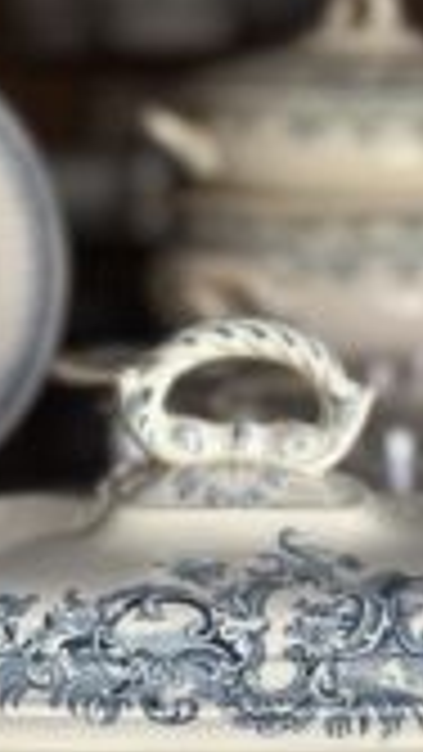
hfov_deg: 9.7
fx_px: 2491
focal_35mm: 125
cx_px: 243
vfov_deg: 16.9
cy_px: 666
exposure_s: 1/60
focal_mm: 6.86
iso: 250
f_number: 1.78
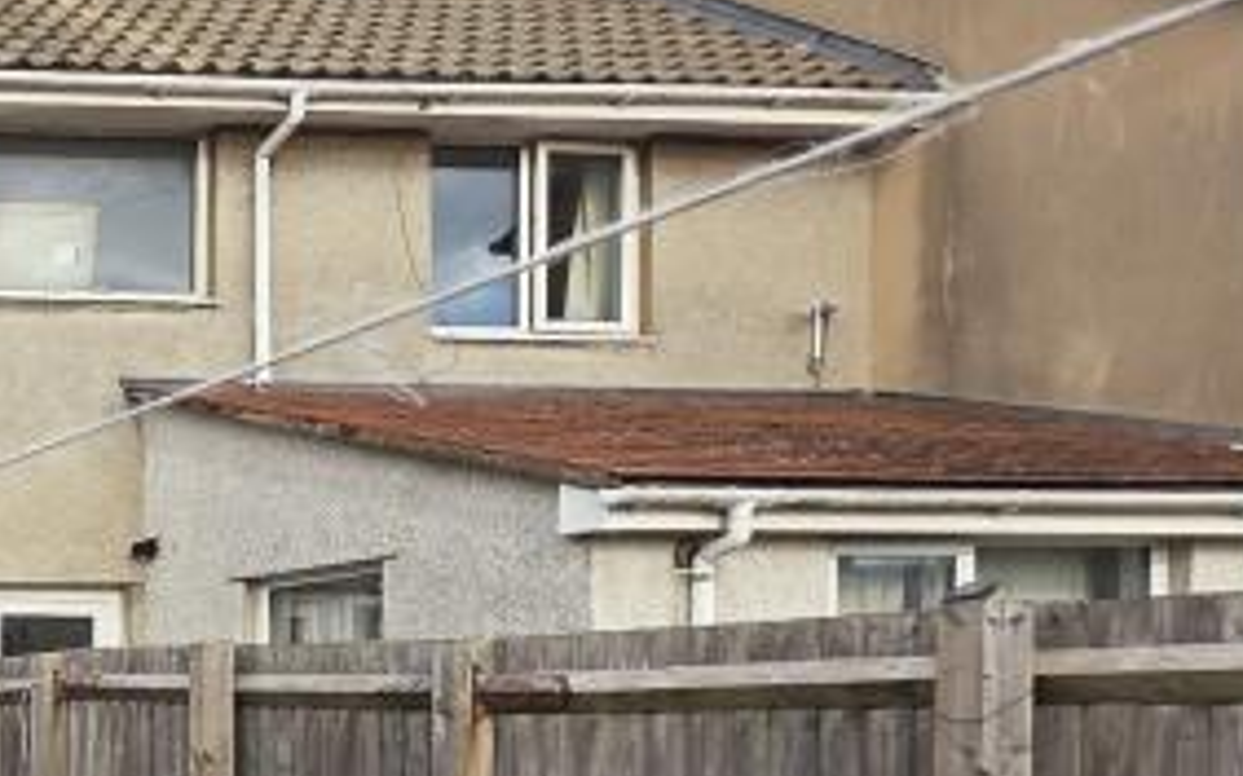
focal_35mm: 50
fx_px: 1693
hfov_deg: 25.8
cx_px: -745
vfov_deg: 24.6
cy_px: 776
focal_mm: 2.2
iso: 160
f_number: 1.9
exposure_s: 1/2000
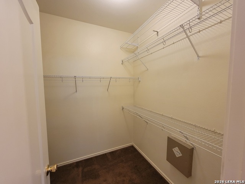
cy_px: 92
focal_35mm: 13
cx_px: 122
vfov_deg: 89.9
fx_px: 92
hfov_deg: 106.2
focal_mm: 2.2
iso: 400
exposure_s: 1/30
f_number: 2.2
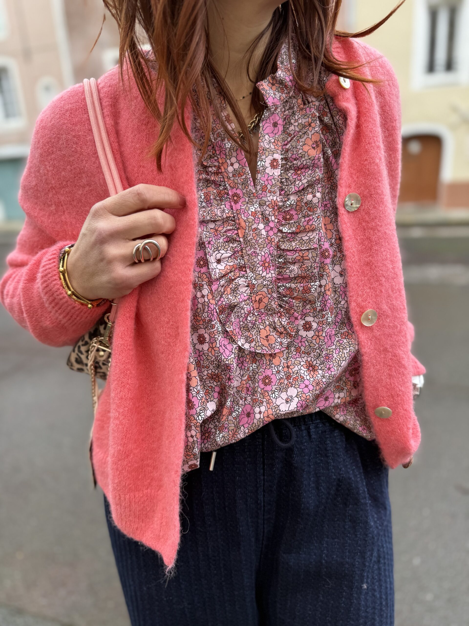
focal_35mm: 24
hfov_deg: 56.8
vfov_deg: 71.6
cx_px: 234
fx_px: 434
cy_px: 313
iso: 50
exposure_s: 1/123
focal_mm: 6.76
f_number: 1.78
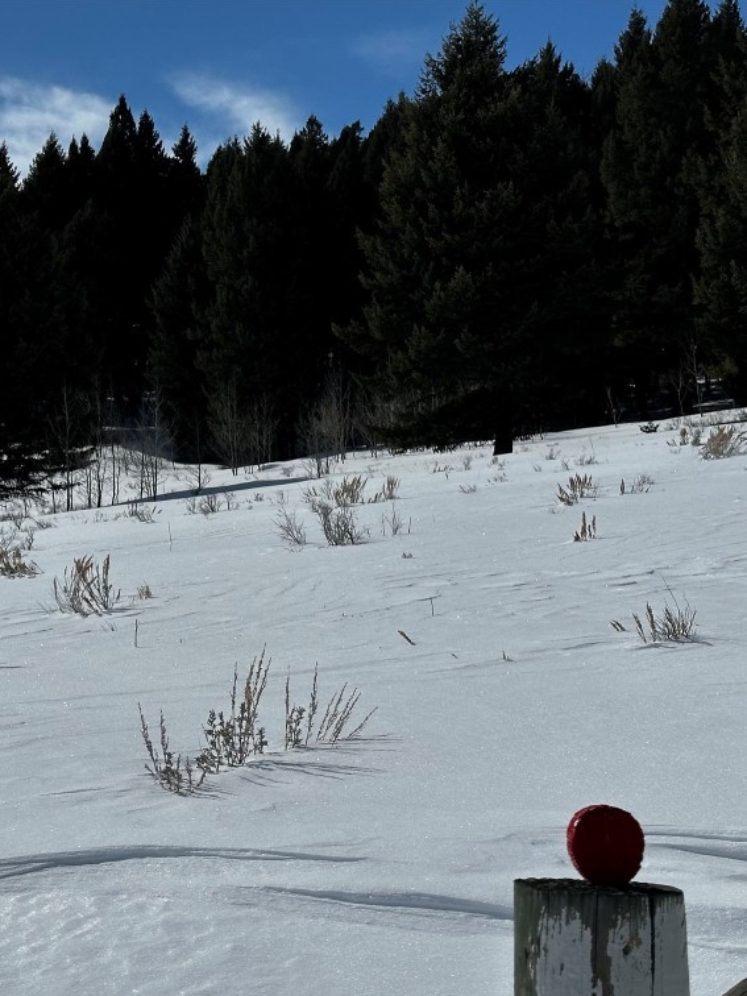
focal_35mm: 65
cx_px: 213
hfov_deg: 22.4
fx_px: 1870
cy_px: 503
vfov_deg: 29.8
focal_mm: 6.86
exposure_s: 1/15873
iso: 64
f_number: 1.78
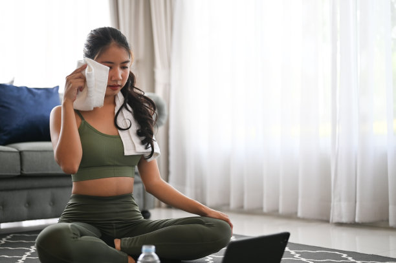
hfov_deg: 39.6
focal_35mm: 50
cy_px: 132
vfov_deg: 26.9
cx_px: 198
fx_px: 550
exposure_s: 1/500
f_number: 1.8
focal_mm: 50
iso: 320
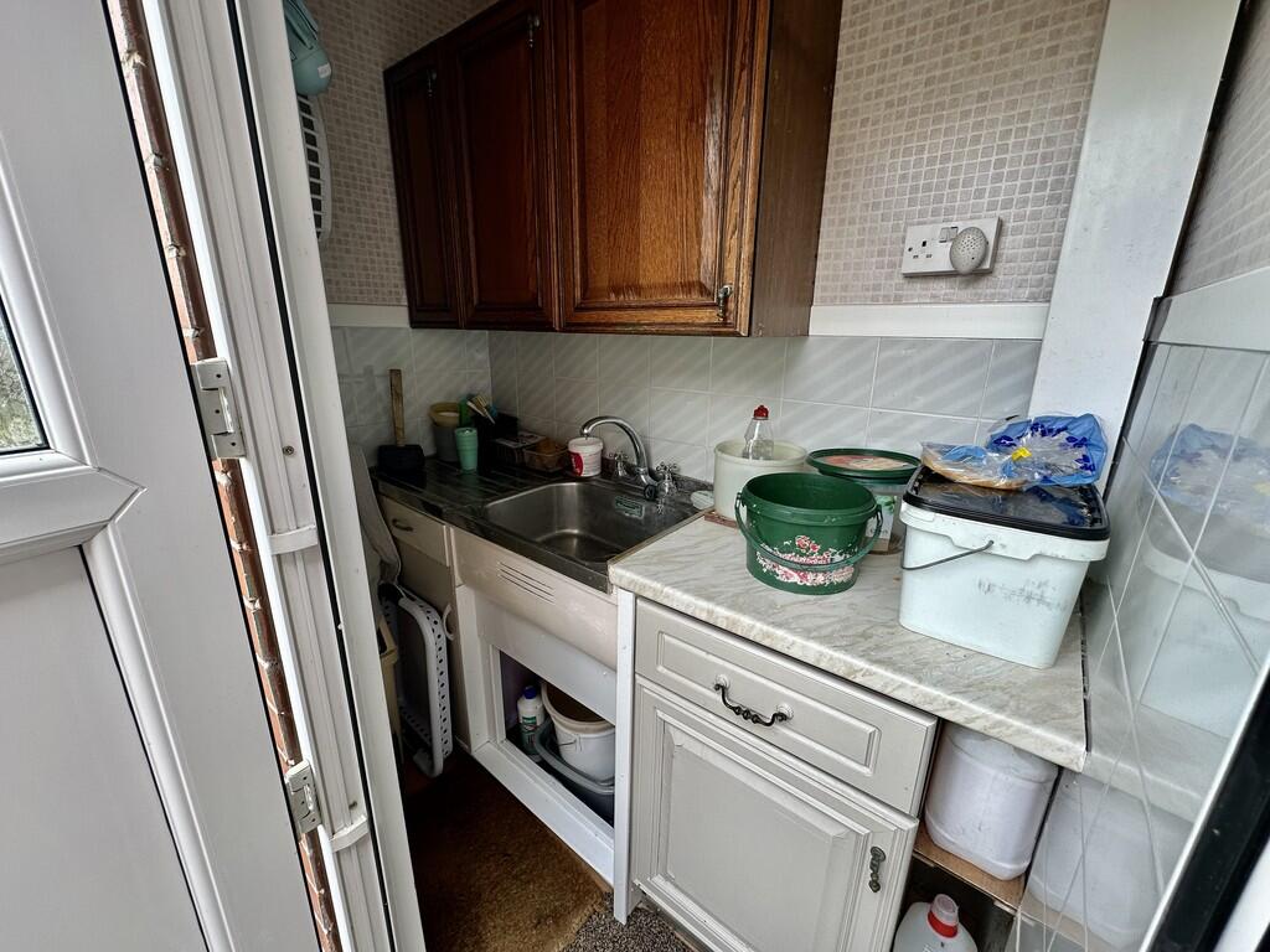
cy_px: 476
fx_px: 514
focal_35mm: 14
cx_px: 635
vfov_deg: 85.7
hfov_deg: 102.1
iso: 40
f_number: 2.2
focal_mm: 2.22
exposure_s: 1/105
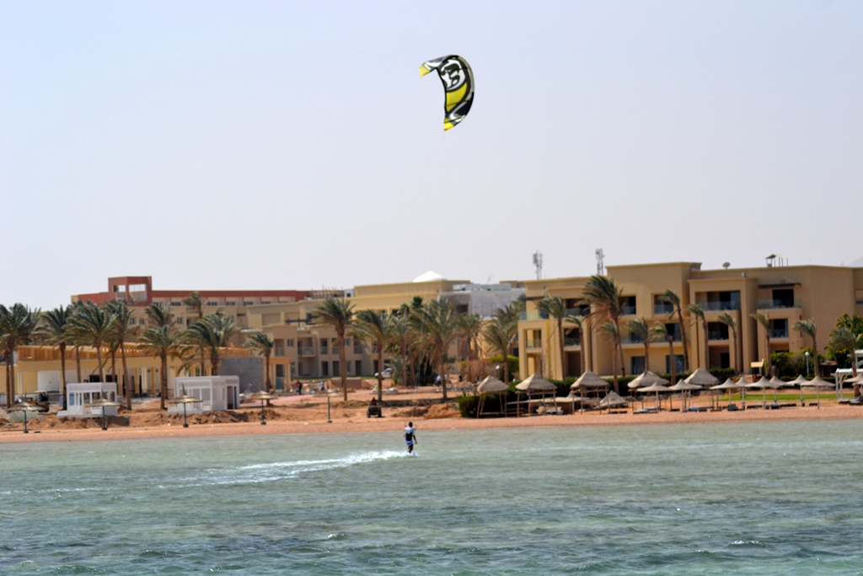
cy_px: 288
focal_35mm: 147
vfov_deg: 9.3
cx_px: 432
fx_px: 3524
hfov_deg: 14.0
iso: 400
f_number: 7.1
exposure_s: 1/2000
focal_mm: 98
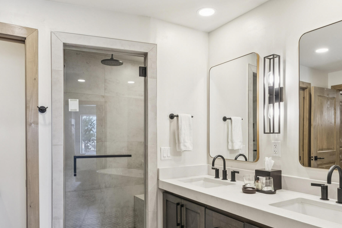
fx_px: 249
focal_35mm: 26
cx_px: 164
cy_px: 144
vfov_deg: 48.8
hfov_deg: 69.0
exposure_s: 1/40
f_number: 8
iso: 640
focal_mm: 16.1
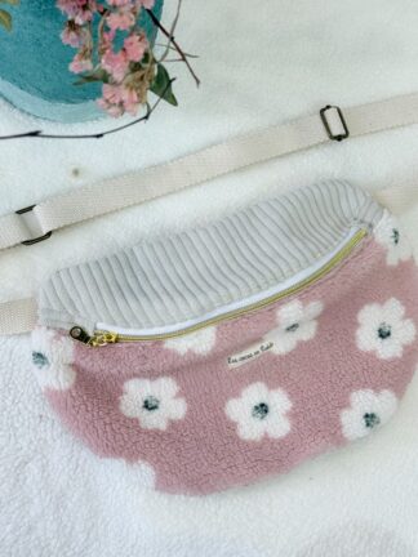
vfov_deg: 39.7
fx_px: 773
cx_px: 209
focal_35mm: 48
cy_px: 278
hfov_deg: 30.3
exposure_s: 1/108
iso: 100
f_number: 1.78
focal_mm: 6.76
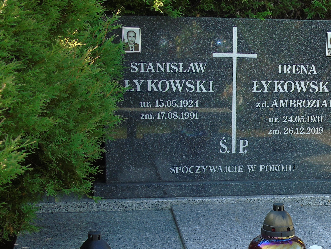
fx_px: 803
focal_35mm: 84
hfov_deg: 22.7
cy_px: 235
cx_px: 294
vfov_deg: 17.3
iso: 80
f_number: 3.9
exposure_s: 1/100
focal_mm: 7.1
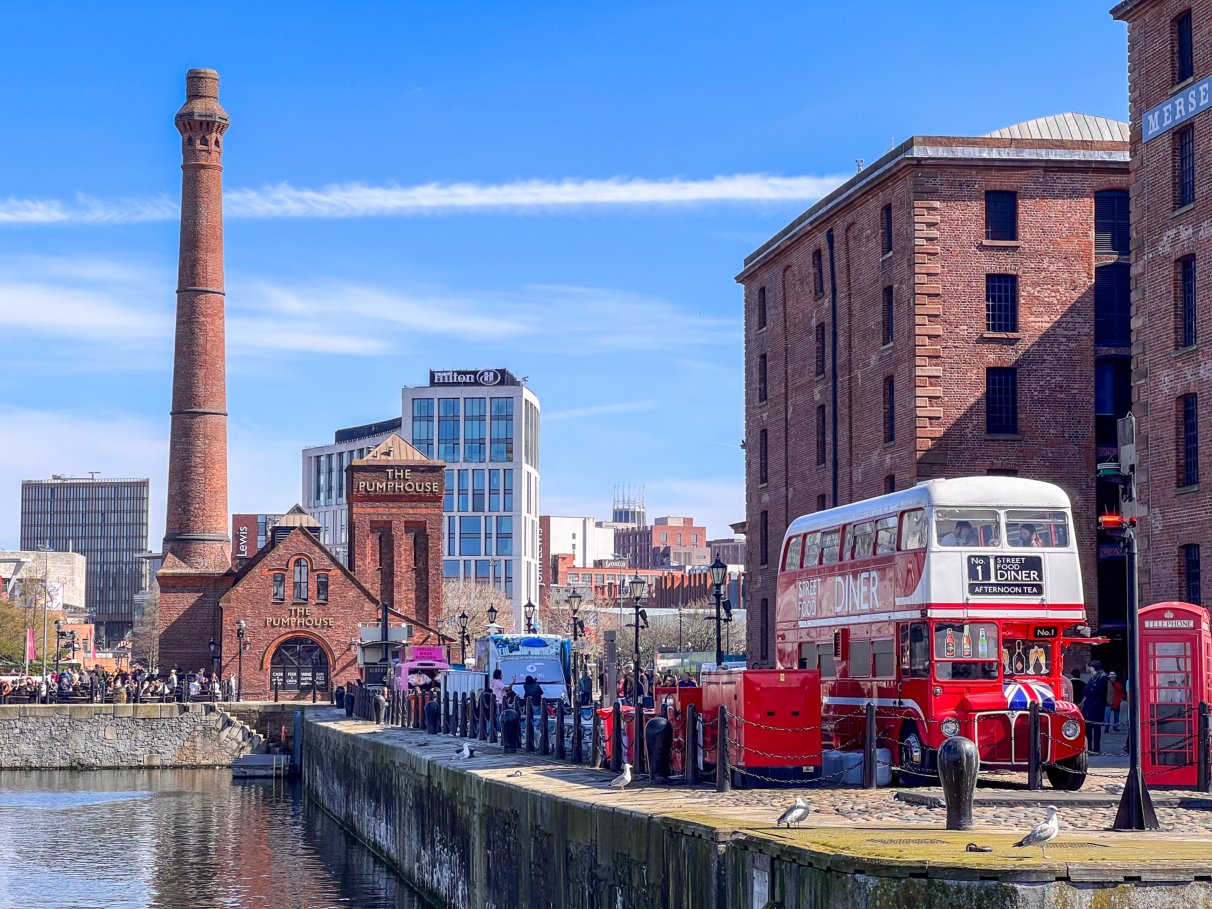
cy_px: 454
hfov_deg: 25.3
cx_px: 606
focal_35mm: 77
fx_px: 2696
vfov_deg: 19.1
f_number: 2.8
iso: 32
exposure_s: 1/570
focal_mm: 9
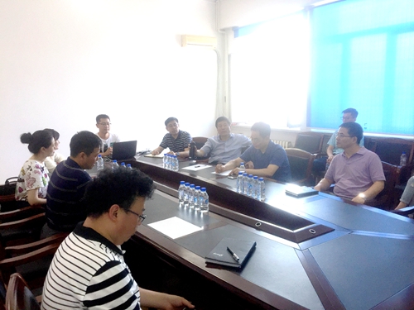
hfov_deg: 61.7
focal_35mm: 29
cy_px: 155
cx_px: 207
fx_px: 347
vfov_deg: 48.2
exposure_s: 1/100
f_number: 2.2
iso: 40
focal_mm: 4.15
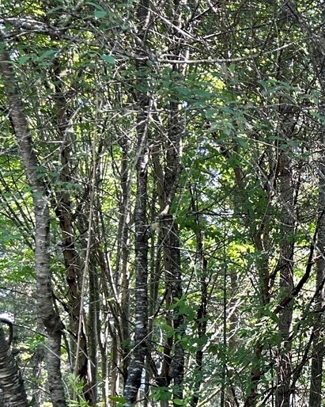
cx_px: 485
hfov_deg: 17.5
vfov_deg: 23.6
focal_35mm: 79
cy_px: 348
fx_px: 950
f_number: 1.5
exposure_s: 1/121
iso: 50
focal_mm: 5.7
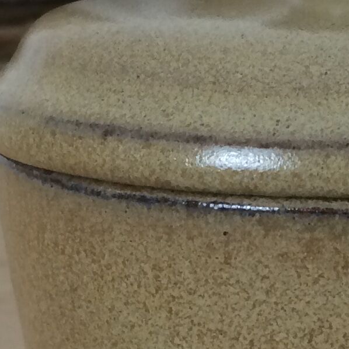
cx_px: 383
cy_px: 284
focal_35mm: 140
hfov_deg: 12.3
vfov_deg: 12.4
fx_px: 1597
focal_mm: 4.15
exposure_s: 1/33
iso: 40
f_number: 2.2
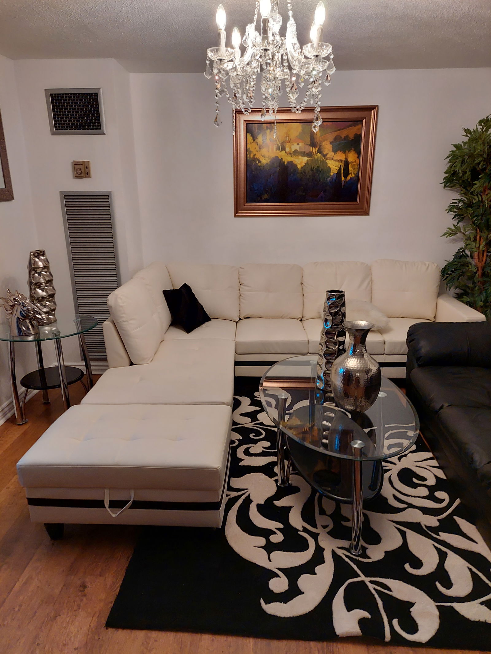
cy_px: 327
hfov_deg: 56.8
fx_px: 454
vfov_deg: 71.6
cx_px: 246
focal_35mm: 24
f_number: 1.8
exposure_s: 1/60
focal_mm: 5.23
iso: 160
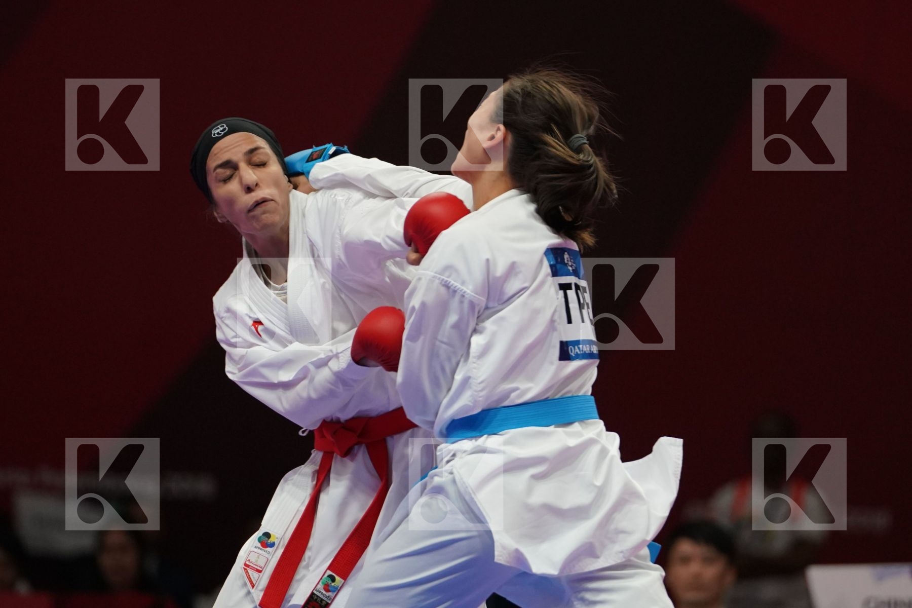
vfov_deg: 3.6
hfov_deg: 5.4
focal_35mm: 379
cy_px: 304
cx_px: 456
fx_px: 9601
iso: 2500
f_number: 4
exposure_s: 1/1000
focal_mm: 253
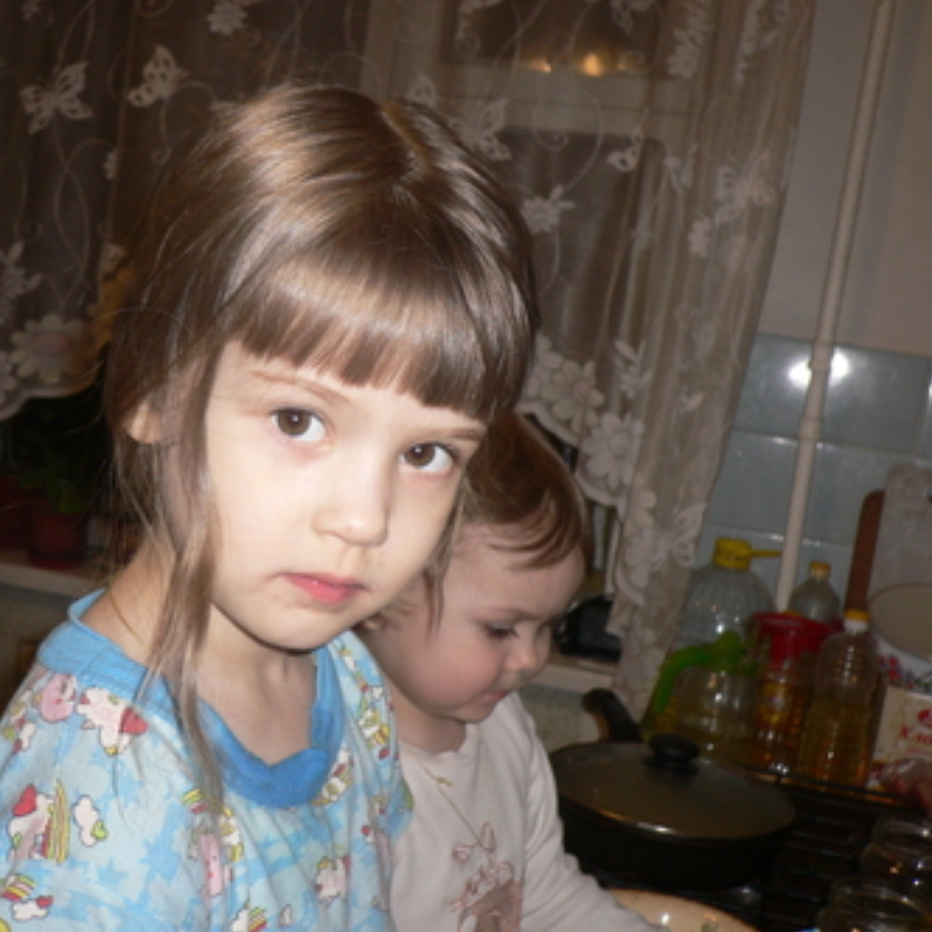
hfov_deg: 39.9
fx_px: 1279
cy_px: 463
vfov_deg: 40.0
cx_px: 382
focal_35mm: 42
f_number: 2.8
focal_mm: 5.8
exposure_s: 1/60
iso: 100
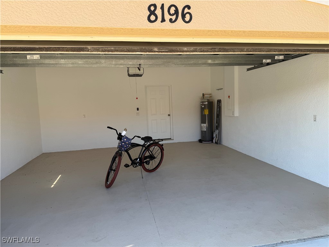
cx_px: 164
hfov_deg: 71.6
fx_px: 228
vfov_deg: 56.8
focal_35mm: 24
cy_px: 124
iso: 80
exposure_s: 1/702
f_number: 1.78
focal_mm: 6.76
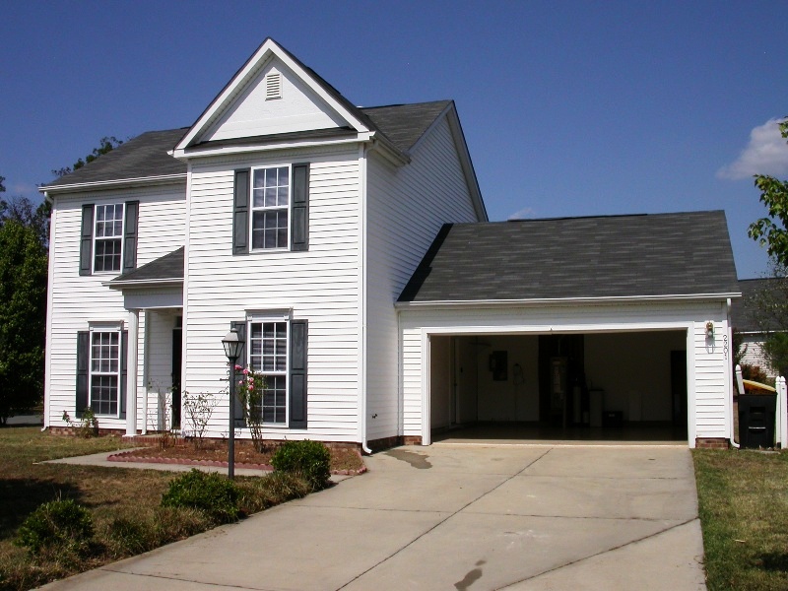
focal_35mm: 38
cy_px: 296
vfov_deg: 37.7
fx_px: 865
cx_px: 394
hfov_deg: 49.0
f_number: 7.5
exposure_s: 1/1006
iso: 100
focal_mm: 7.85
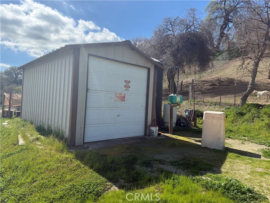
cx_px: 135
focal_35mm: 24
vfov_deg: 56.8
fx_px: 187
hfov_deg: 71.6
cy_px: 102
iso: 100
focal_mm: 6.76
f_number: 1.78
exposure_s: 1/5319
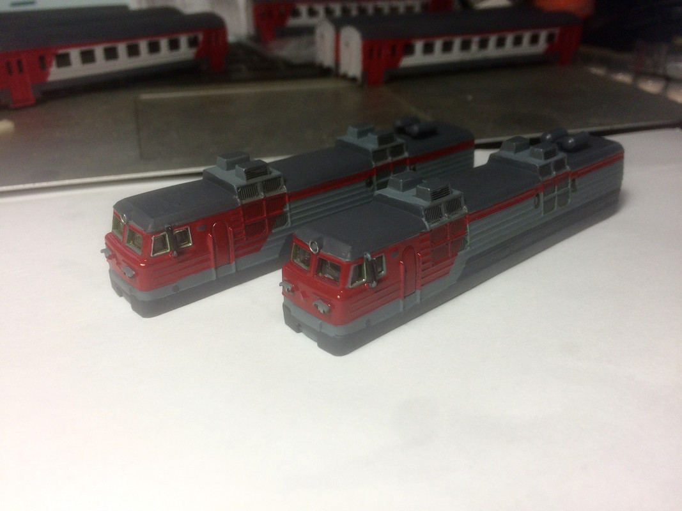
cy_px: 256
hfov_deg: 61.7
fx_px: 571
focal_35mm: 29
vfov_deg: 48.2
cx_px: 341
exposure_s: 1/100
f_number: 2.2
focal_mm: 4.15
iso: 64
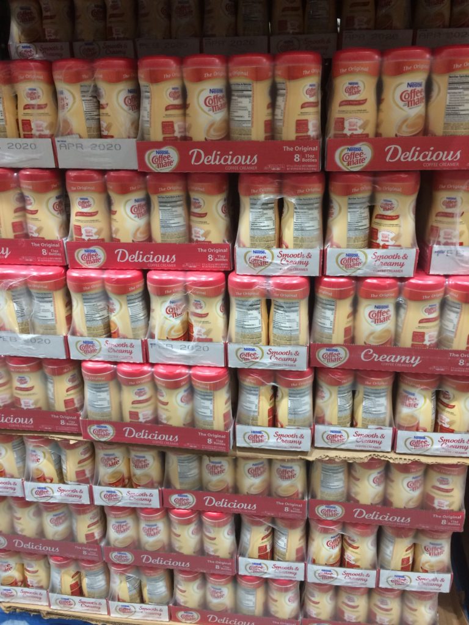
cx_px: 234
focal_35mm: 29
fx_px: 524
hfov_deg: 48.2
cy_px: 312
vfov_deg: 61.7
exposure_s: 1/33
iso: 160
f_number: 2.2
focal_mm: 4.15
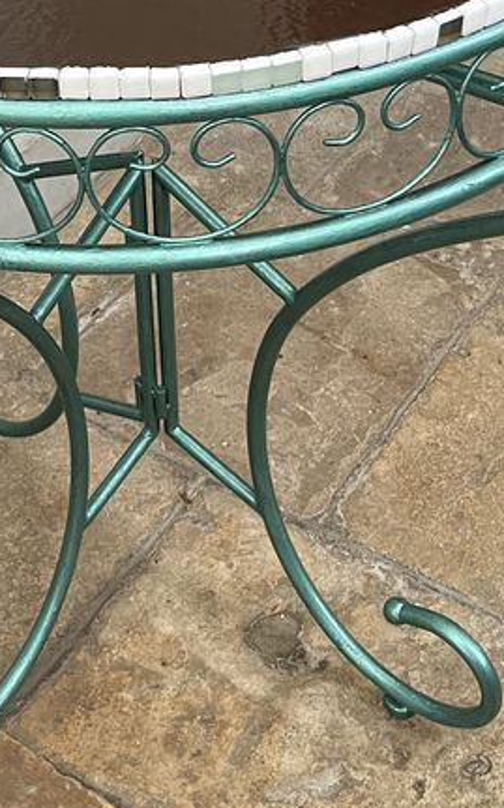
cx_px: 67
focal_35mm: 64
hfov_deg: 20.0
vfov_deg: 30.9
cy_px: 122
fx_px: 1408
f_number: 1.6
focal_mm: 5.1
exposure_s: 1/60
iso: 200
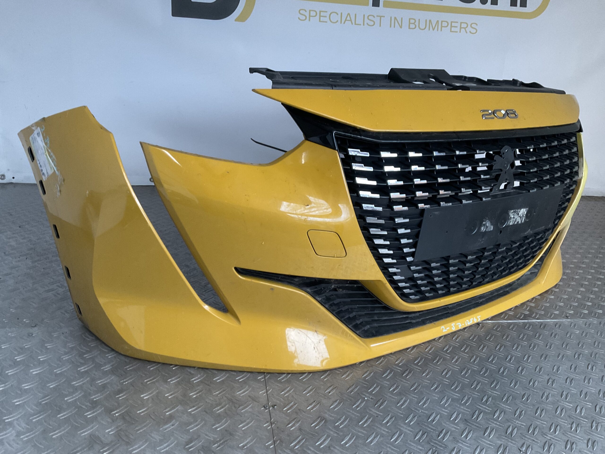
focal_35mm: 29
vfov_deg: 48.2
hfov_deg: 61.7
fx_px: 507
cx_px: 302
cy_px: 227
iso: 250
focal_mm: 3
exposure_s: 1/33
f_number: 1.8
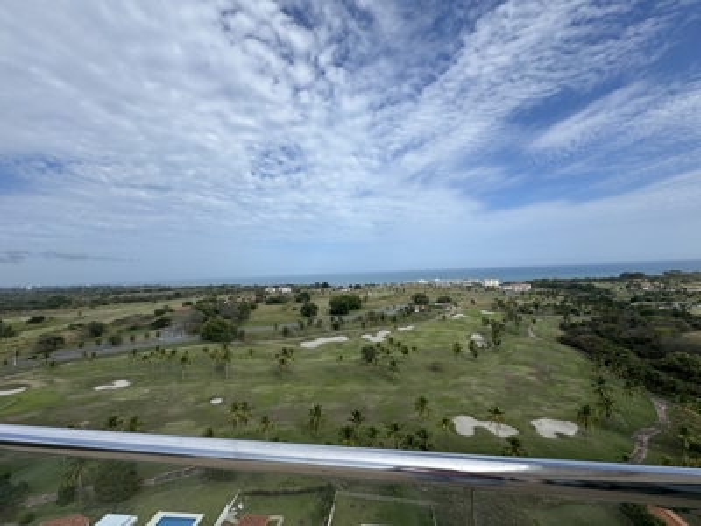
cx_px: 350
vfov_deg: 85.7
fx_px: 284
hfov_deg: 102.1
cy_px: 263
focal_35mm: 14
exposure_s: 1/2674
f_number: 2.2
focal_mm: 2.22
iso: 40
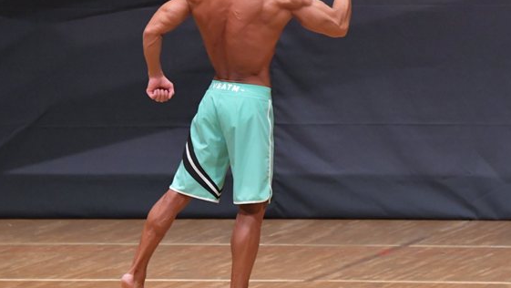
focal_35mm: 434
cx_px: 217
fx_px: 5883
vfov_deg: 2.8
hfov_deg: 5.0
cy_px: 115
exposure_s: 1/400
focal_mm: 200
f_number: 5.6
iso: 6400
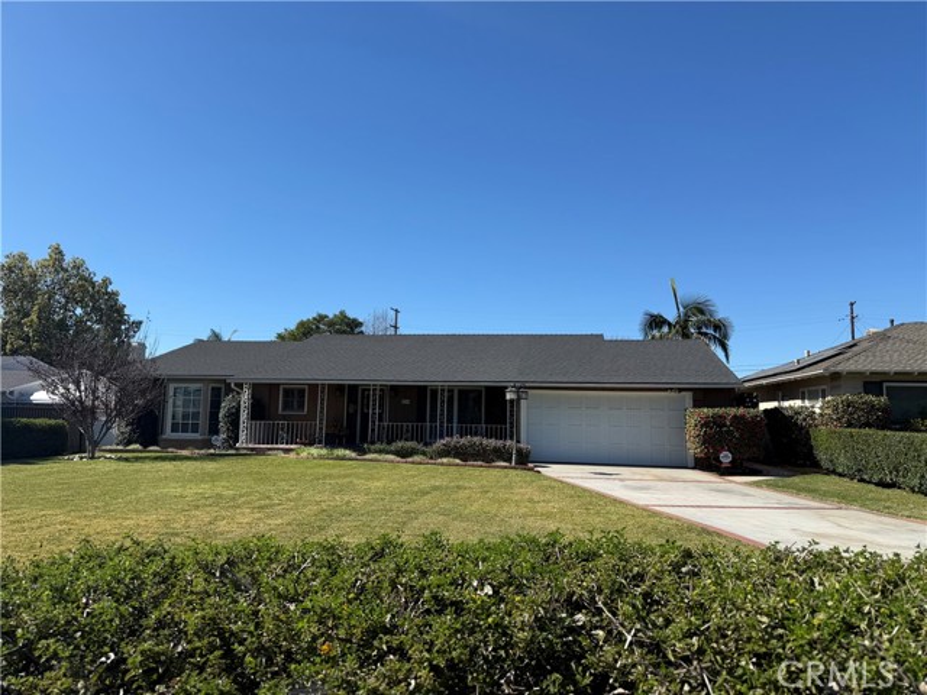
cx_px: 464
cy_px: 348
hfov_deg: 71.6
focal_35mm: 24
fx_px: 643
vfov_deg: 56.8
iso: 80
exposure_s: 1/4673
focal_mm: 6.76
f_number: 1.78
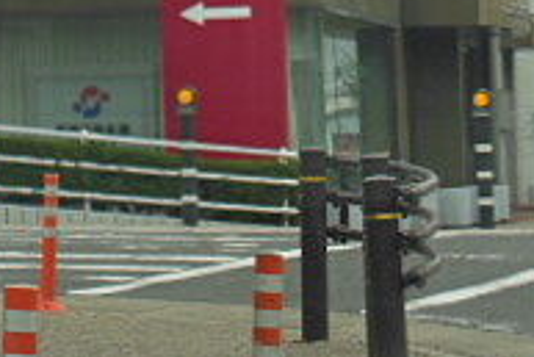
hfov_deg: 8.5
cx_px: 8
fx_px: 3577
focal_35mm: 241
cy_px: -288
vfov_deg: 5.6
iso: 200
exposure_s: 1/250
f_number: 5.2
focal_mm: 12.4
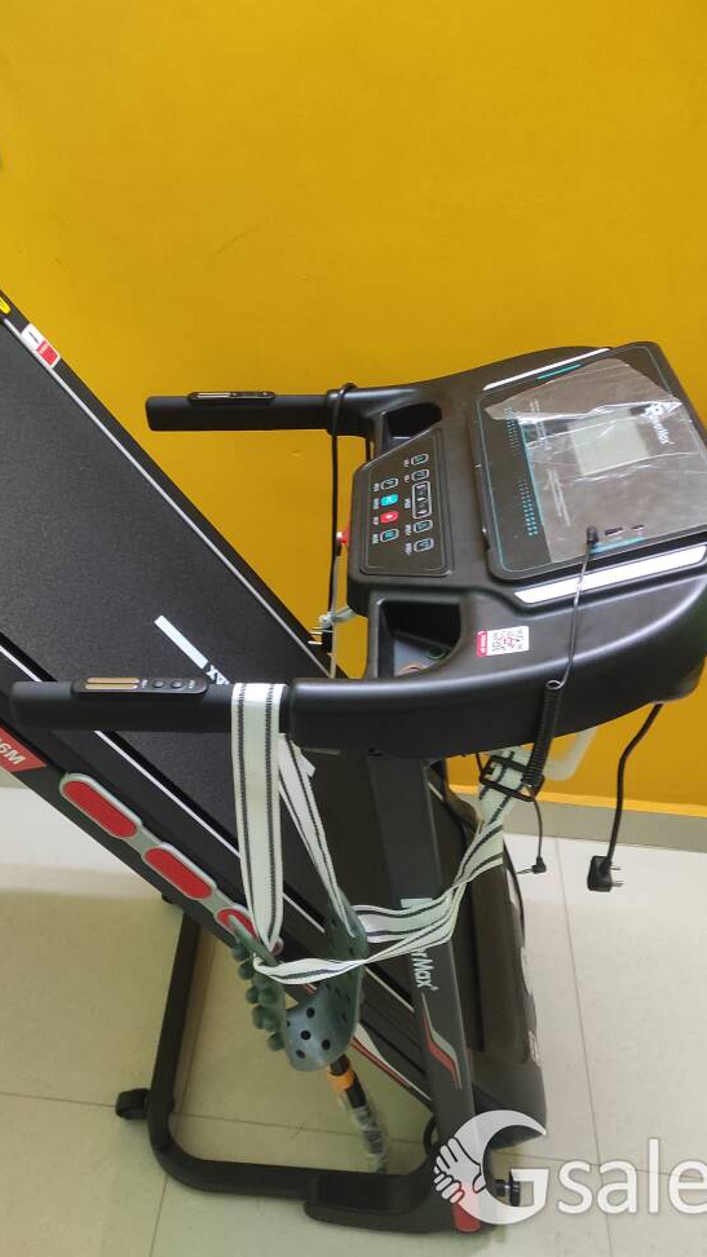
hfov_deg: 41.4
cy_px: 641
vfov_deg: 67.9
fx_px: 933
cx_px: 293
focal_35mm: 28
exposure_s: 1/33
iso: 1193
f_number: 1.89
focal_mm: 5.43
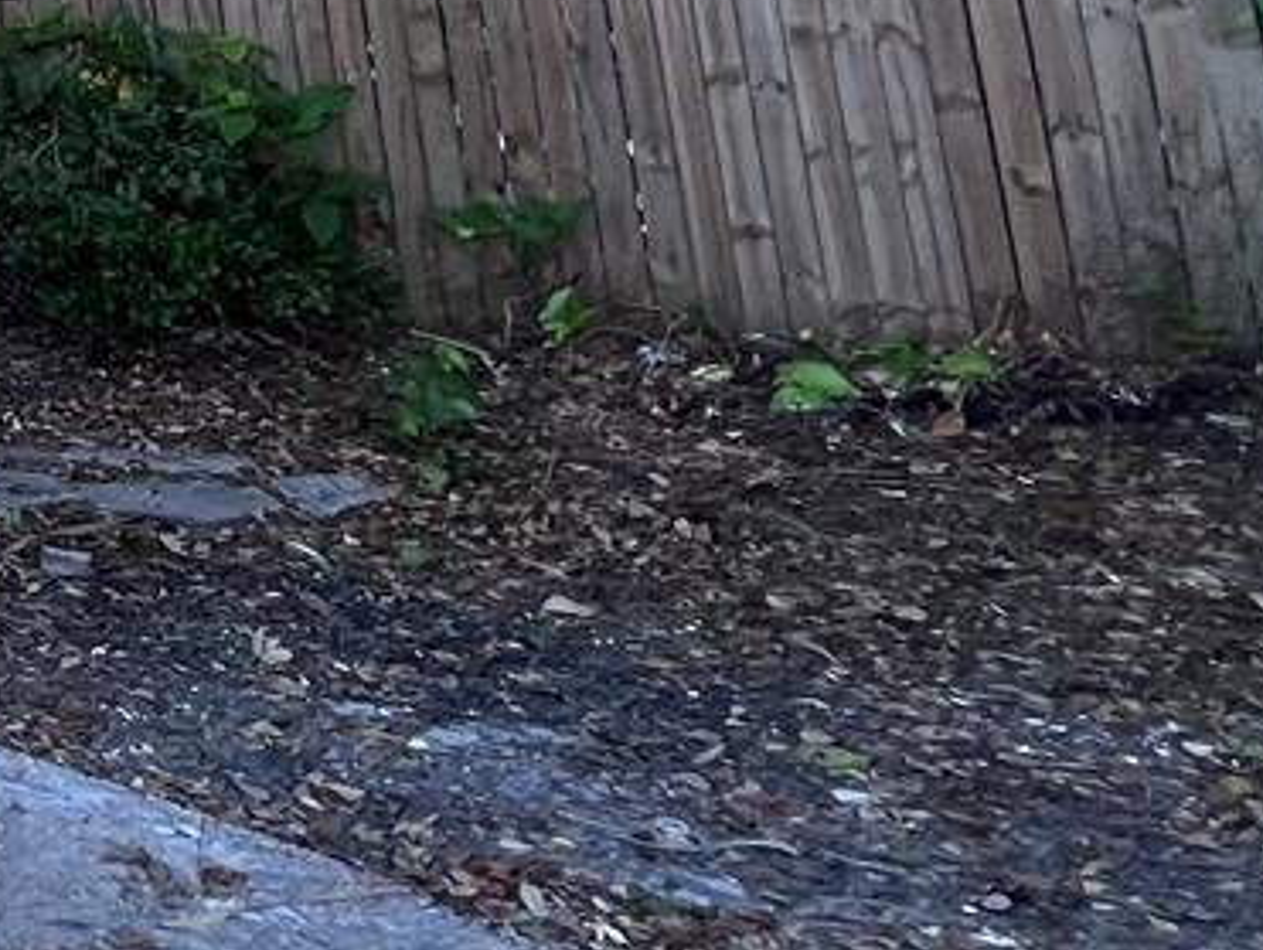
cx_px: -1137
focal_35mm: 56
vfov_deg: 21.9
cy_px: -463
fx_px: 2045
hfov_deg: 20.5
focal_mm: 1.57
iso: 50
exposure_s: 1/99
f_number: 1.8
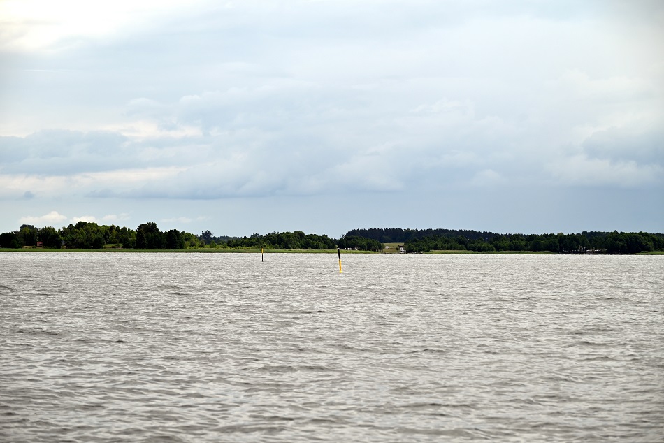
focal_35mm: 125
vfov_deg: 11.0
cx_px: 332
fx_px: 2306
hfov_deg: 16.4
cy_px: 222
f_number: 7.1
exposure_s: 1/800
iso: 100
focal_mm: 125
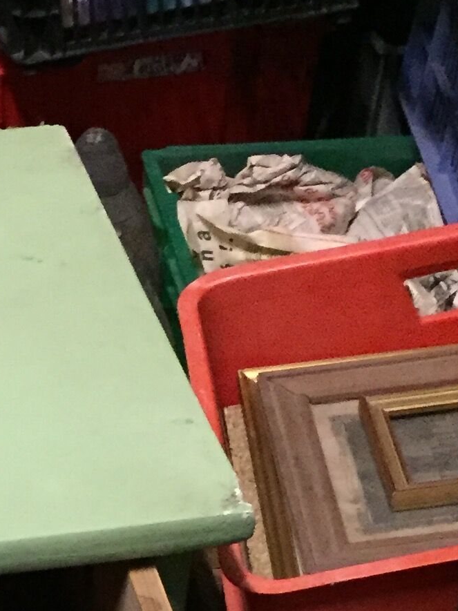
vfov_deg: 17.0
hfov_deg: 13.5
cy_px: 866
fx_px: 1889
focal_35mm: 107
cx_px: -79
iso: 400
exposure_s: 1/17
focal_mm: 4.15
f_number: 2.2
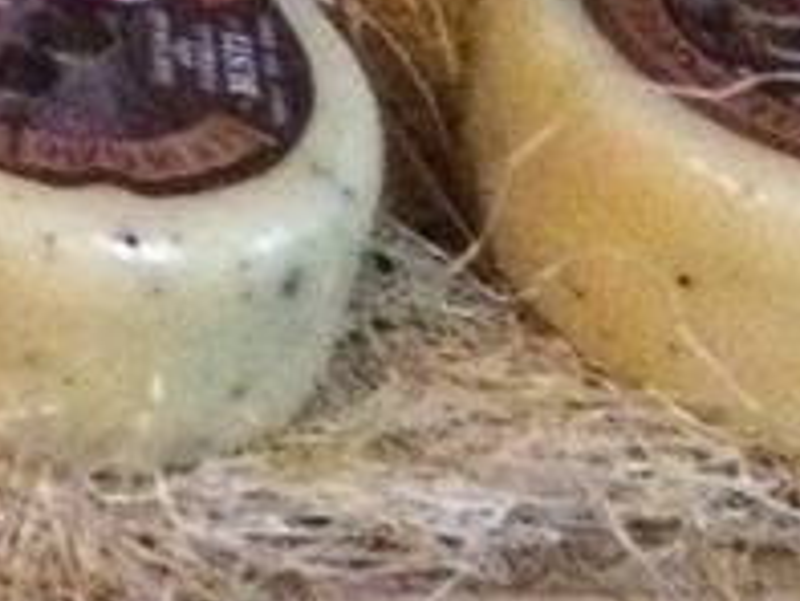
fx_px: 4347
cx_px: -1470
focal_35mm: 188
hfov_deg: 8.9
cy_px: -1137
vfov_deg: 7.1
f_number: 2.2
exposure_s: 1/17
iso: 800
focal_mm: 4.15
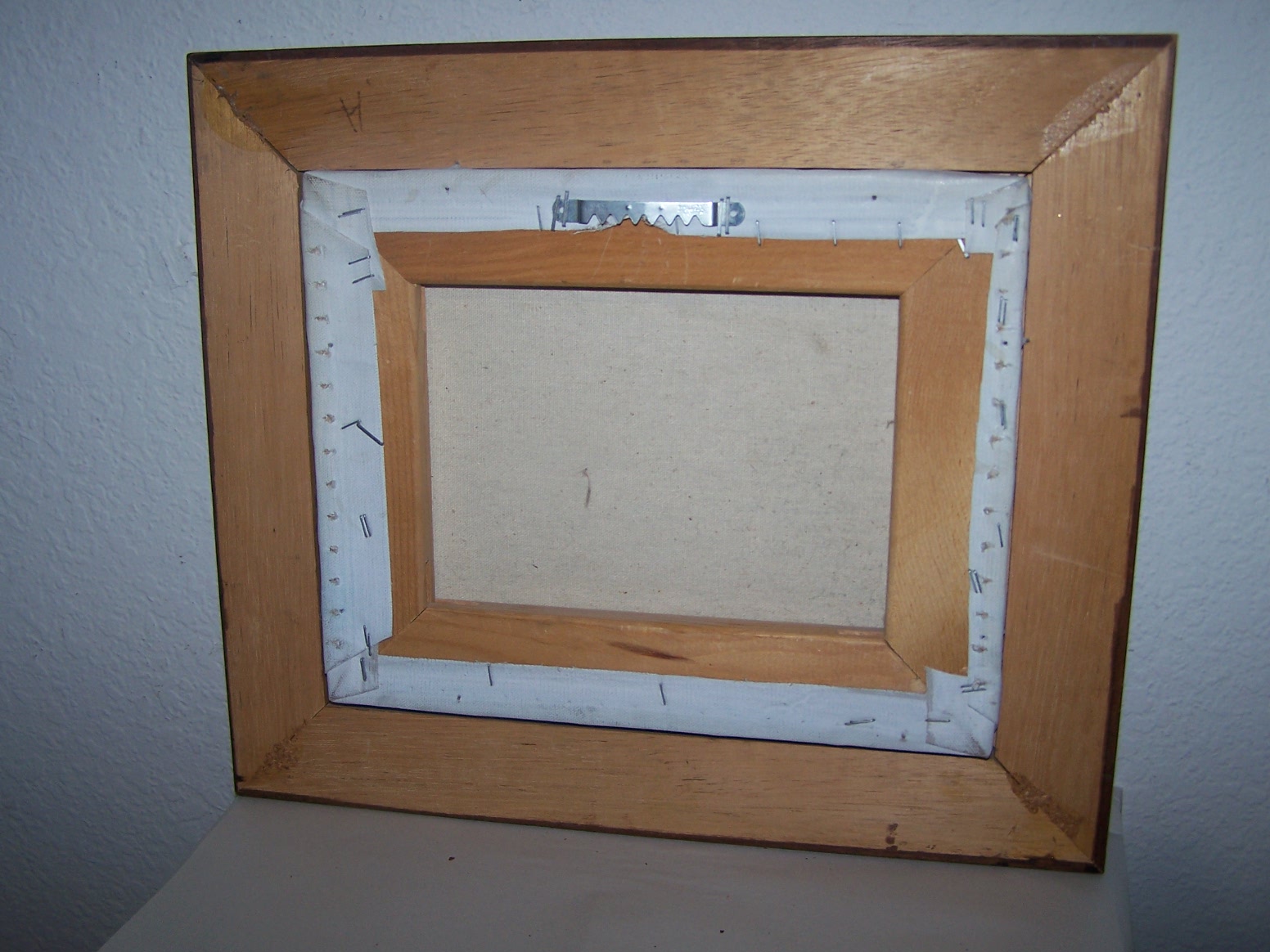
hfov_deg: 49.0
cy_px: 476
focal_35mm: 38
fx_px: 1394
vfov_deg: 37.7
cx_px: 635
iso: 80
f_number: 2.8
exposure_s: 1/60
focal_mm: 6.3
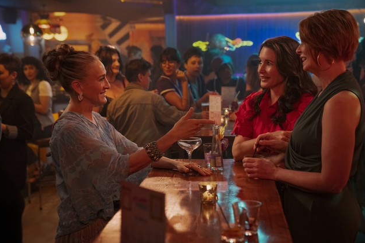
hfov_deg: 32.4
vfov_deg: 21.9
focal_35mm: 62
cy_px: 122
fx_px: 629
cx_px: 182
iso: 8000
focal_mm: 61
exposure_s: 1/160
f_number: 4
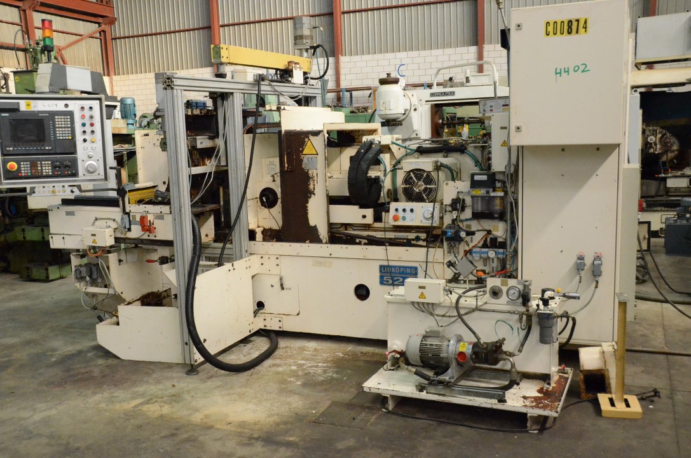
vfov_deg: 36.7
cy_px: 229
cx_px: 346
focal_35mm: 36
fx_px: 690
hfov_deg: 53.2
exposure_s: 1/125
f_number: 5.6
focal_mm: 24
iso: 6400
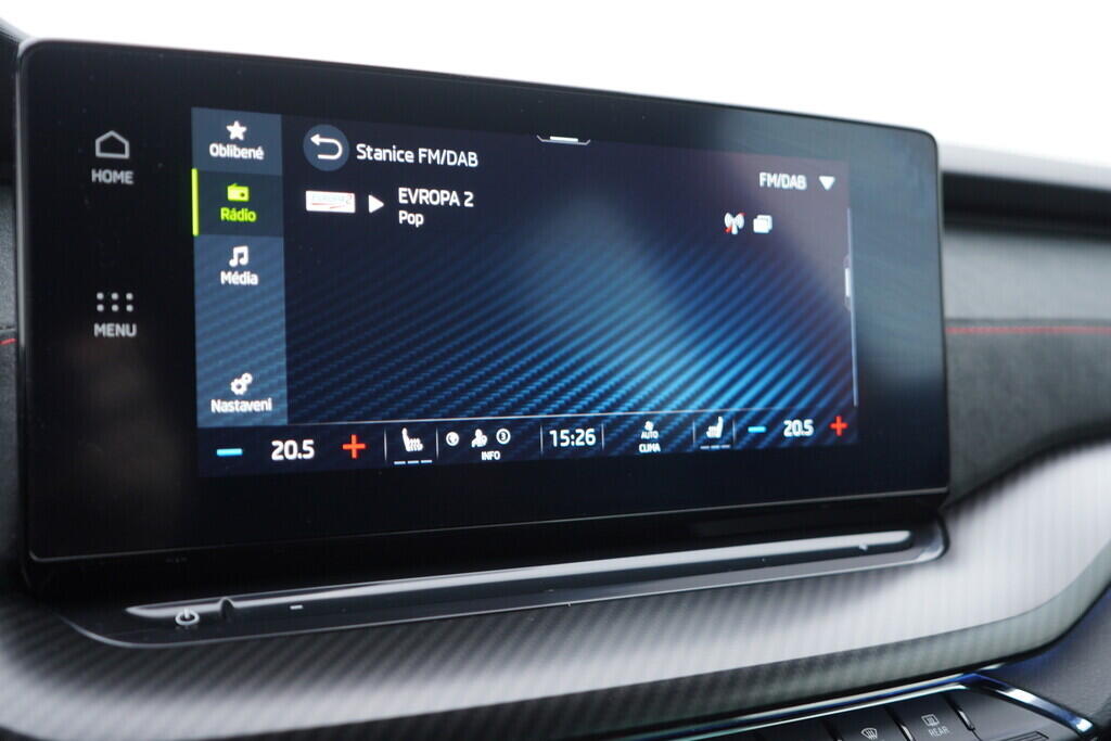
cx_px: 556
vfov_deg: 36.9
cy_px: 370
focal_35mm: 36
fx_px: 1111
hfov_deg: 53.1
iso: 200
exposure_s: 1/40
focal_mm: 24
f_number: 2.8
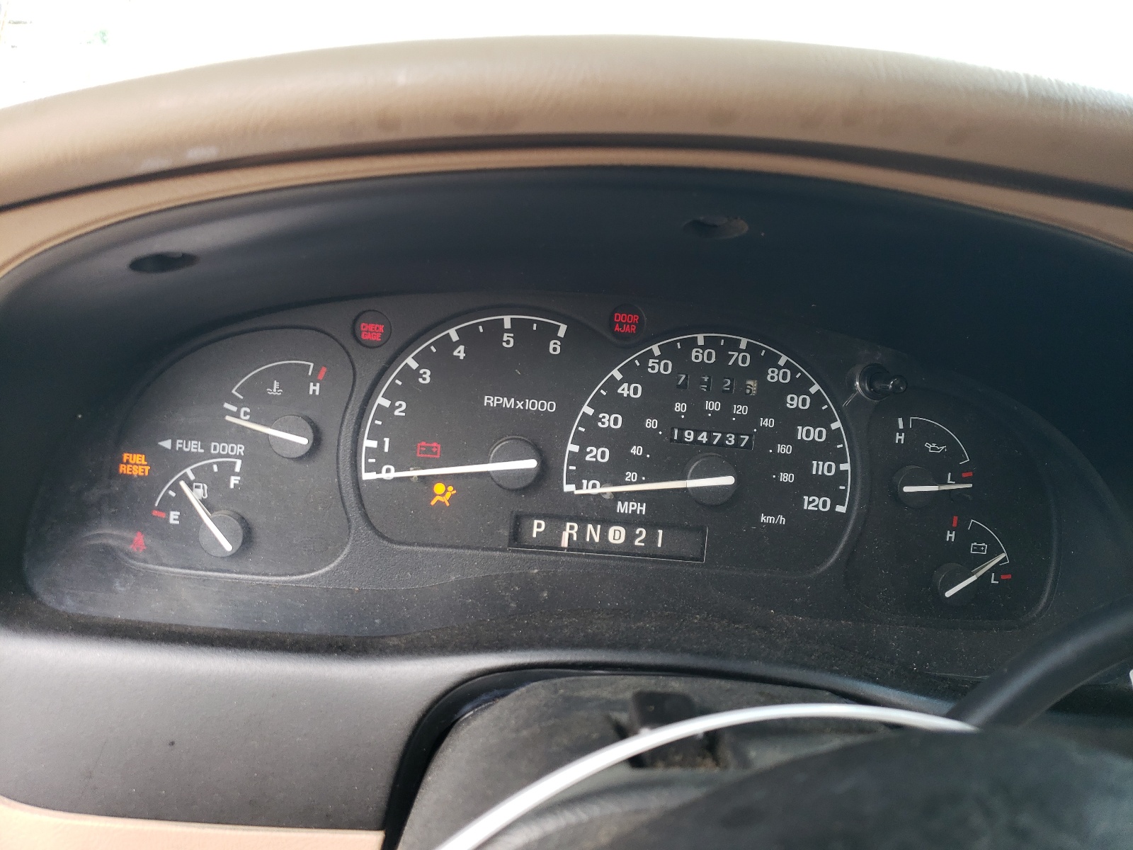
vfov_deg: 53.1
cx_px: 566
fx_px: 851
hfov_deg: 67.3
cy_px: 425
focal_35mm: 26
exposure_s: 1/50
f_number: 1.5
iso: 52
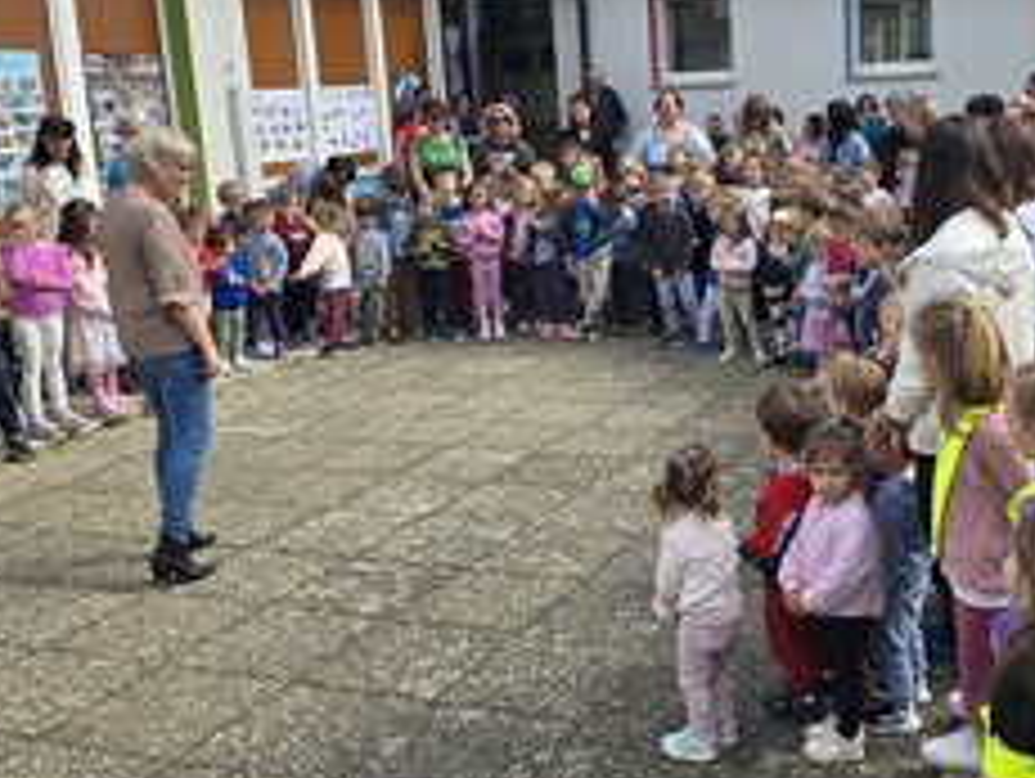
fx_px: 1347
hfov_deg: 41.3
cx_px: 724
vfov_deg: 32.1
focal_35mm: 45
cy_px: 310
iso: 12
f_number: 1.7
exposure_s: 1/560
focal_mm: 6.3
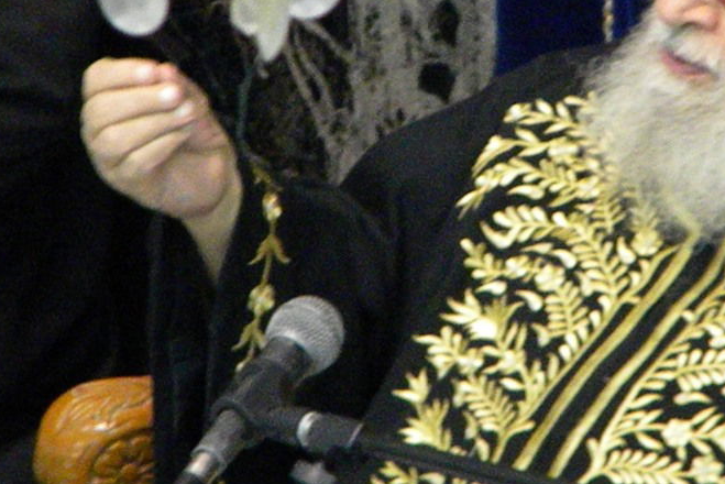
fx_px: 10899
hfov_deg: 3.8
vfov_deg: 2.5
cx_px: 481
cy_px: 130
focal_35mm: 541
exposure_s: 1/68.8
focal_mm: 60.7
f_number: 5.4
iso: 2916
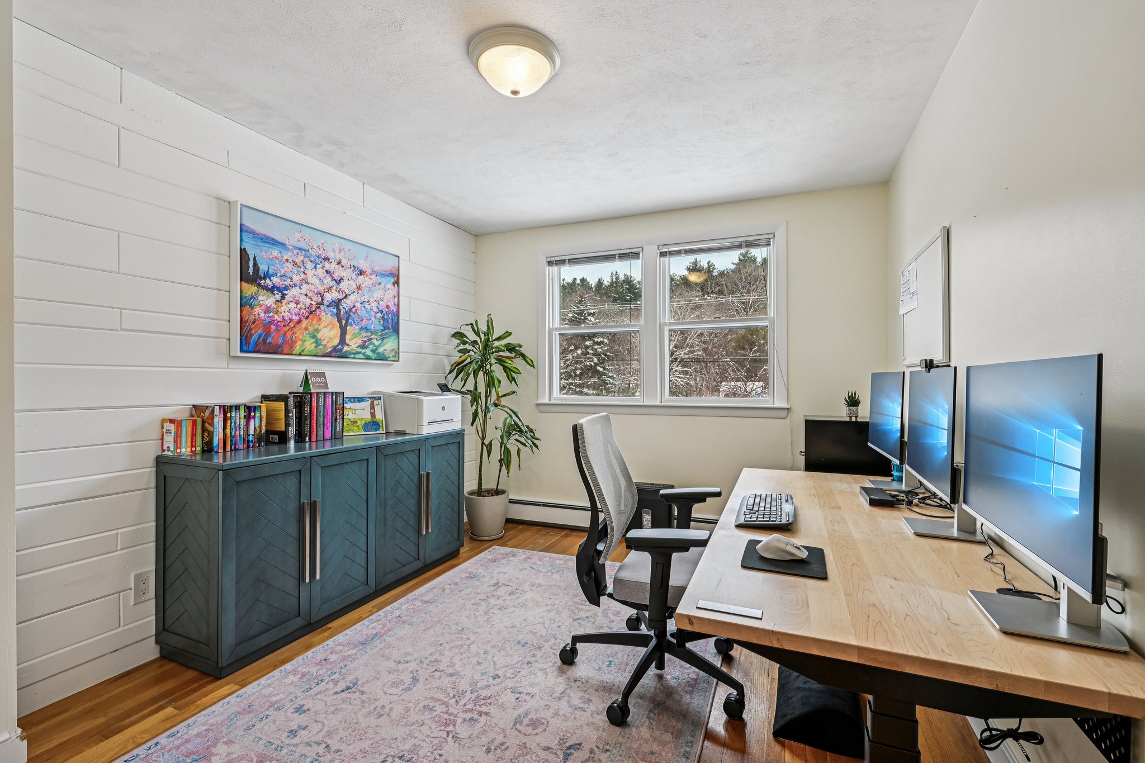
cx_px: 572
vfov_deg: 73.7
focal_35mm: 16
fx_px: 509
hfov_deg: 96.7
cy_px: 382
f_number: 8
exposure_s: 1/25
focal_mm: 16
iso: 400
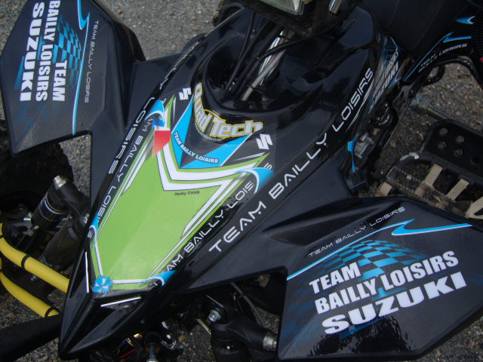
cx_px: 242
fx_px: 488
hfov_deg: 52.6
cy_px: 181
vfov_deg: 40.7
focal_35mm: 35
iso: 80
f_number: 7.1
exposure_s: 1/125
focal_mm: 7.4
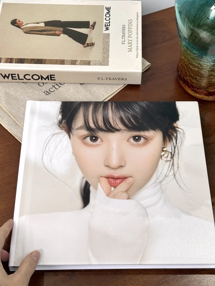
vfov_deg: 32.1
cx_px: 120
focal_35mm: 60
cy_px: 120
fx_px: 497
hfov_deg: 24.4
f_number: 1.78
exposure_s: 1/100
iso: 80
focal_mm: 6.76
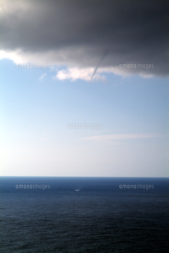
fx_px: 632
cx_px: 84
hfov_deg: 15.2
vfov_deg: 22.6
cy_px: 126
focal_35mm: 90
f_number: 6.7
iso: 400
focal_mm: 60
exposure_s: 1/3000
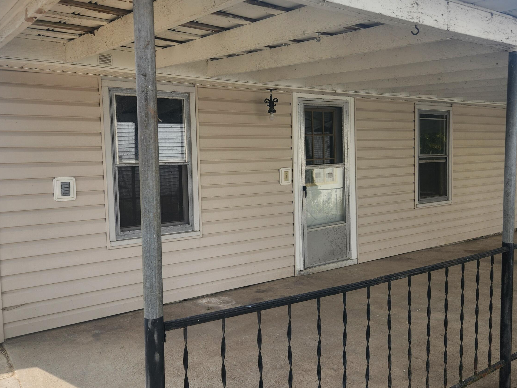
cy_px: 186
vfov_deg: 45.4
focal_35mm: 31
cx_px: 258
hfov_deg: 58.4
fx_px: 463
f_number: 1.8
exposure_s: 1/1036
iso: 20
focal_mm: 5.4
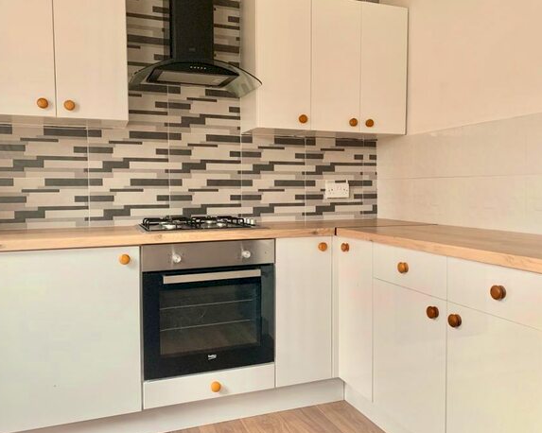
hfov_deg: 57.0
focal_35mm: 31
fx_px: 497
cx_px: 308
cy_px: 217
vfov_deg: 47.1
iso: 250
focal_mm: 4.25
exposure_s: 1/60
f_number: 1.8
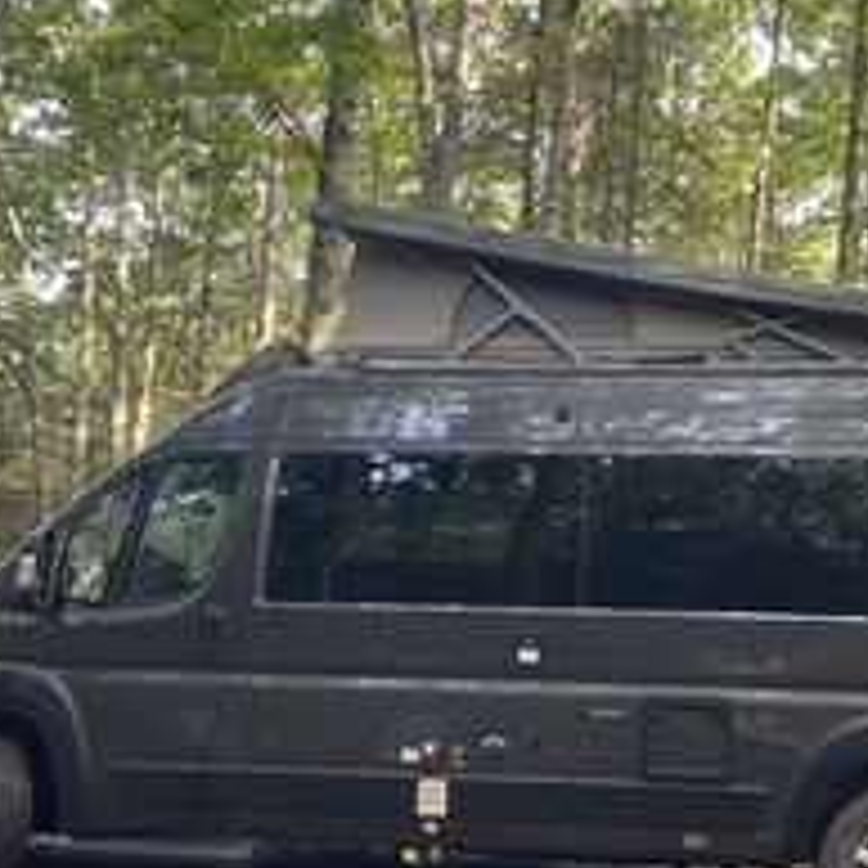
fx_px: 1135
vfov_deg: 41.8
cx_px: 607
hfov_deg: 41.1
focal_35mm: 40
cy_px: 403
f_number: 1.6
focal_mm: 5.1
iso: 125
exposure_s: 1/118
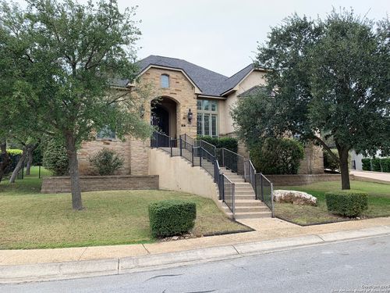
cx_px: 195
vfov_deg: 53.1
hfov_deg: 67.3
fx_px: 293
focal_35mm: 26
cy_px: 146
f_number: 1.8
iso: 25
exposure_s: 1/144
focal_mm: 4.25
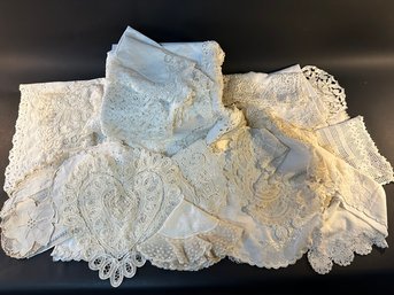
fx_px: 273
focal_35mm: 24
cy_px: 148
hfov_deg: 71.6
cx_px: 197
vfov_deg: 56.8
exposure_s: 1/120
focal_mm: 6.86
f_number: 1.78
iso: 160
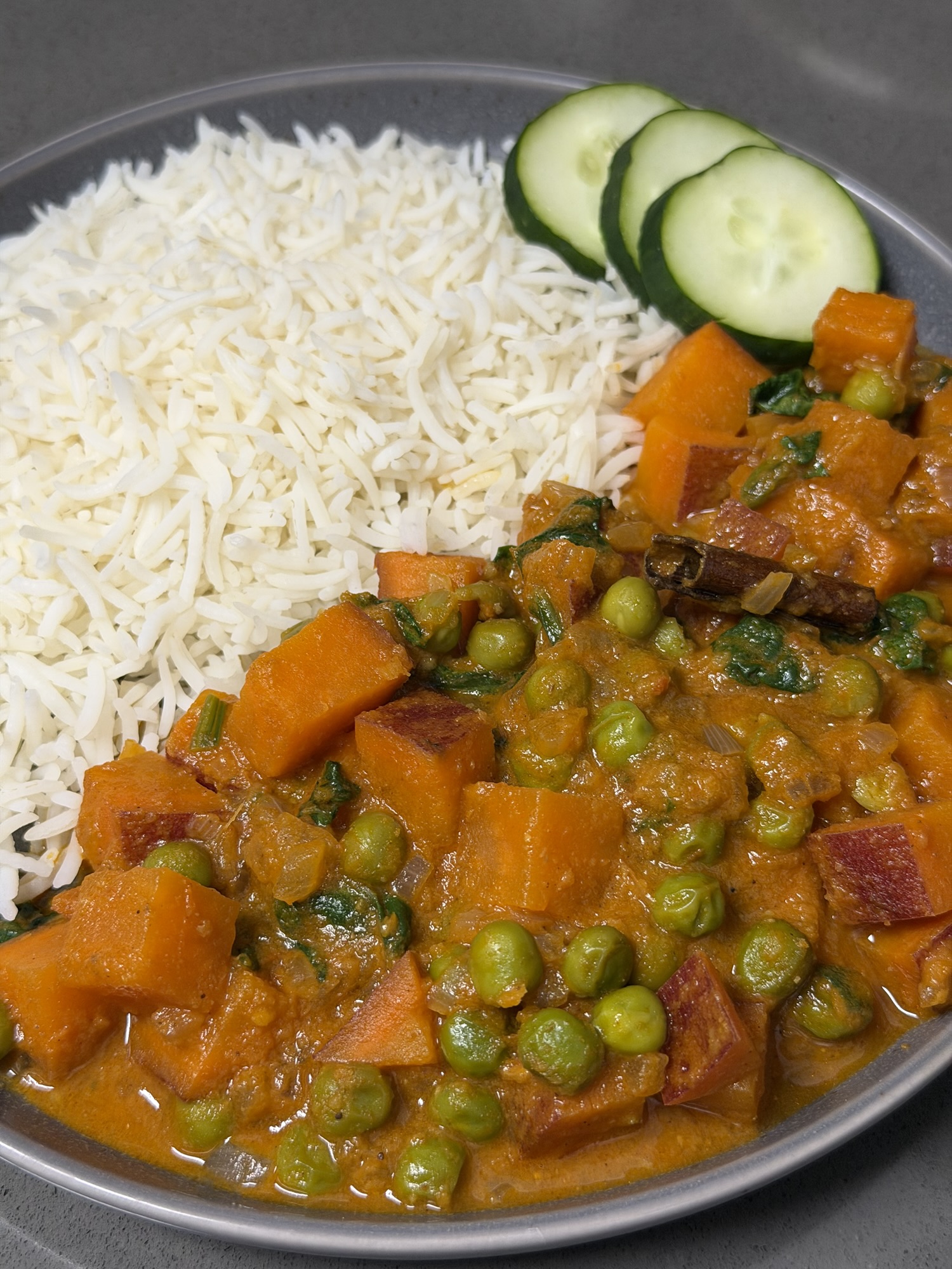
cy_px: 634
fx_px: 1760
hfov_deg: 30.3
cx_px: 476
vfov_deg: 39.7
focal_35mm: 48
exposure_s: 1/60
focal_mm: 6.76
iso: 100
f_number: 1.78
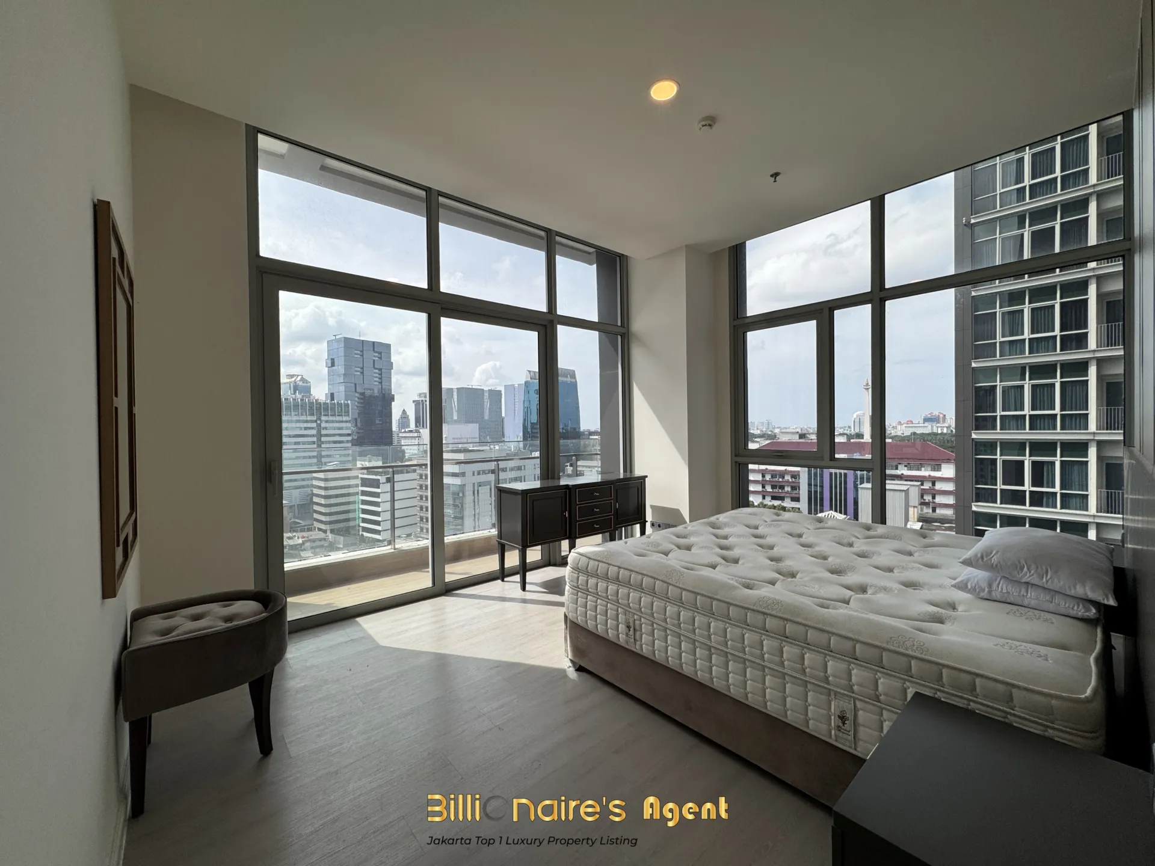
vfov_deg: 85.7
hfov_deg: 102.1
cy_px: 433
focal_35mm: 14
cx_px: 578
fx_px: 467
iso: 40
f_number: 2.2
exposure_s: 1/687
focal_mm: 2.22
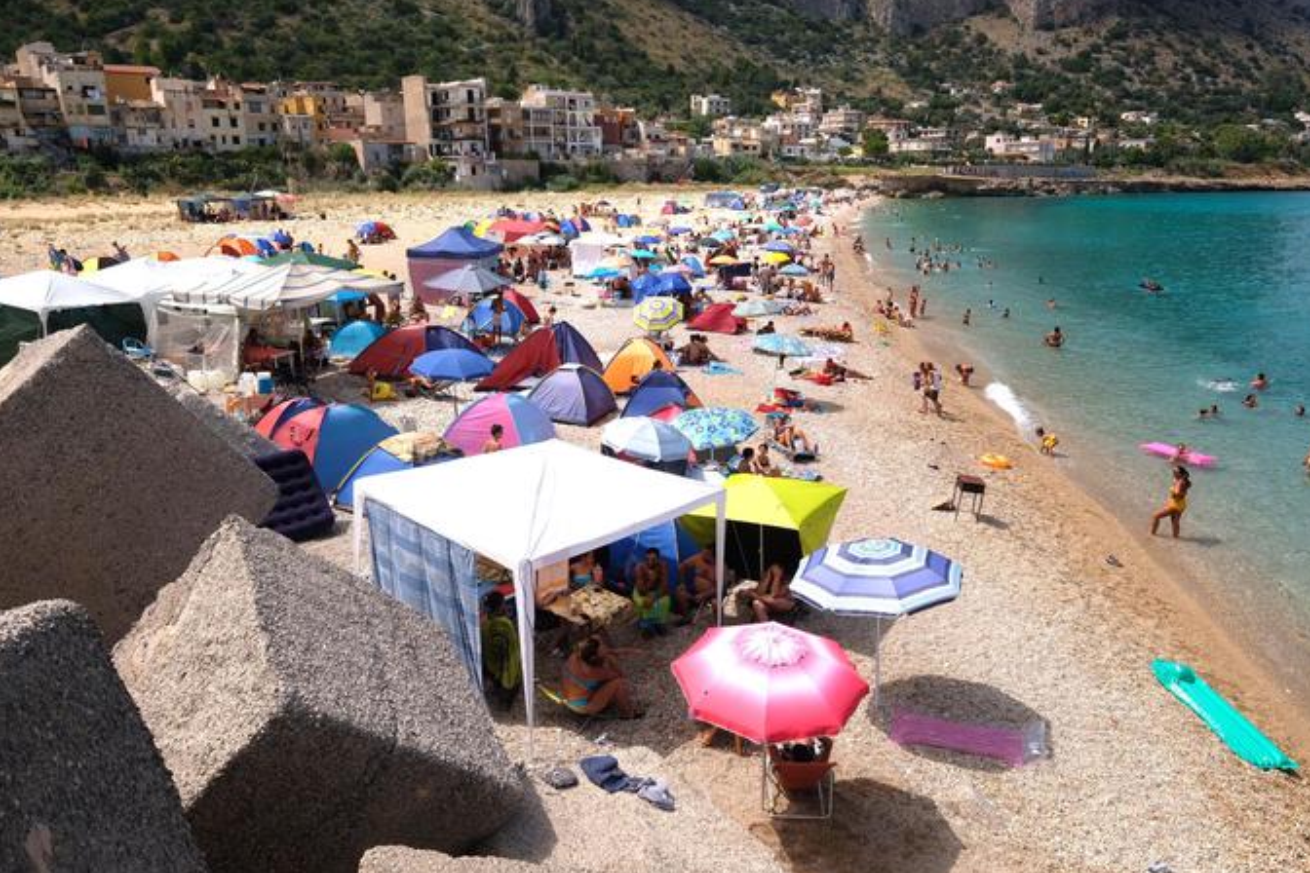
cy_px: 443
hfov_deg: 71.5
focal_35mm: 25
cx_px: 676
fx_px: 910
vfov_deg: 51.3
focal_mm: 15.9
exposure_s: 1/500
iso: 200
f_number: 9
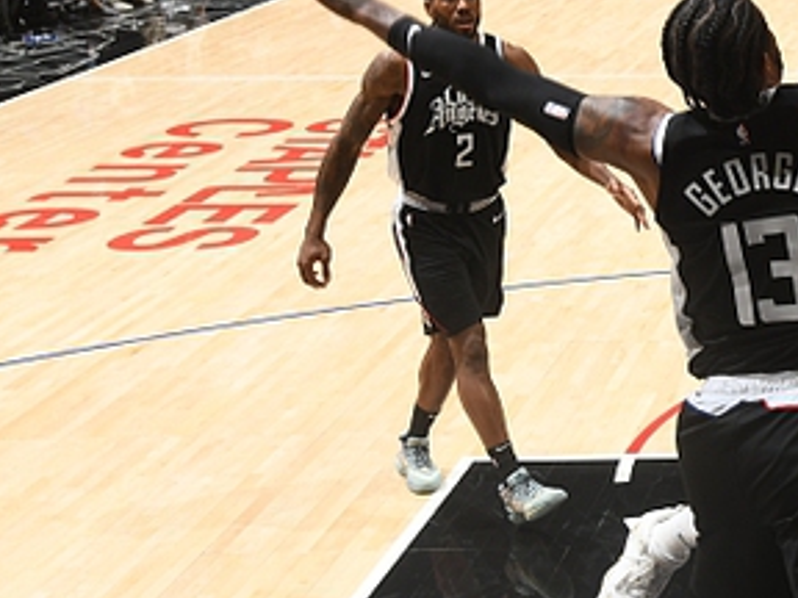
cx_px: 1130
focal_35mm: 95
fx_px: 2190
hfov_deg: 18.7
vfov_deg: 15.6
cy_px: 270
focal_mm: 30
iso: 250
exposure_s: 1/250
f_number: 7.1
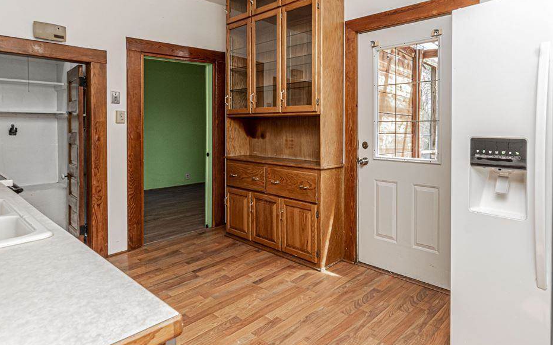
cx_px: 330
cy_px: 146
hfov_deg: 81.4
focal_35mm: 21
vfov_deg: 57.0
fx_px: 316
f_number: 10
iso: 800
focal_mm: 10
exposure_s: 1/60
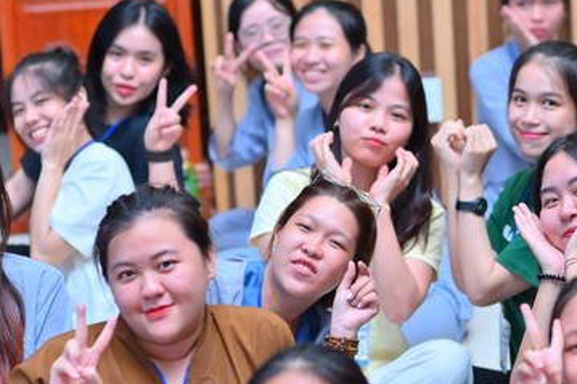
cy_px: 240
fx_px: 2467
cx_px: 368
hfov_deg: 13.3
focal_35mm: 154
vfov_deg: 8.9
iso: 1000
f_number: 2.8
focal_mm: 85
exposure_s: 1/125
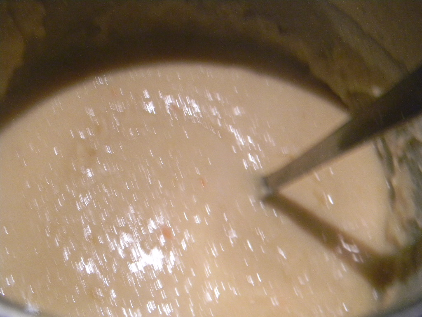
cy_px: 158
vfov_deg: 39.7
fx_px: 439
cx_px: 211
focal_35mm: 36
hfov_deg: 51.4
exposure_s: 1/13.6
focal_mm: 6.4
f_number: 3.7
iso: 400
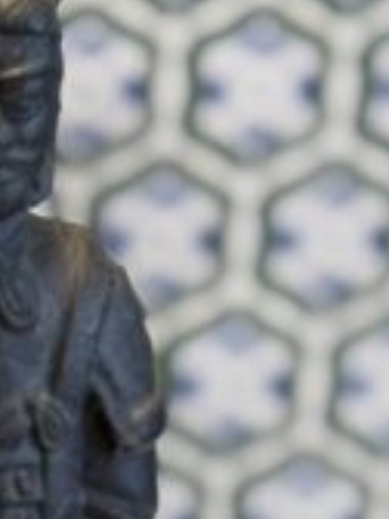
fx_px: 3431
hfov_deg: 6.2
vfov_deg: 8.4
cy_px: 785
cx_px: -479
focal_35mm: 229
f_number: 1.78
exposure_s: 1/40
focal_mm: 6.76
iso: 200
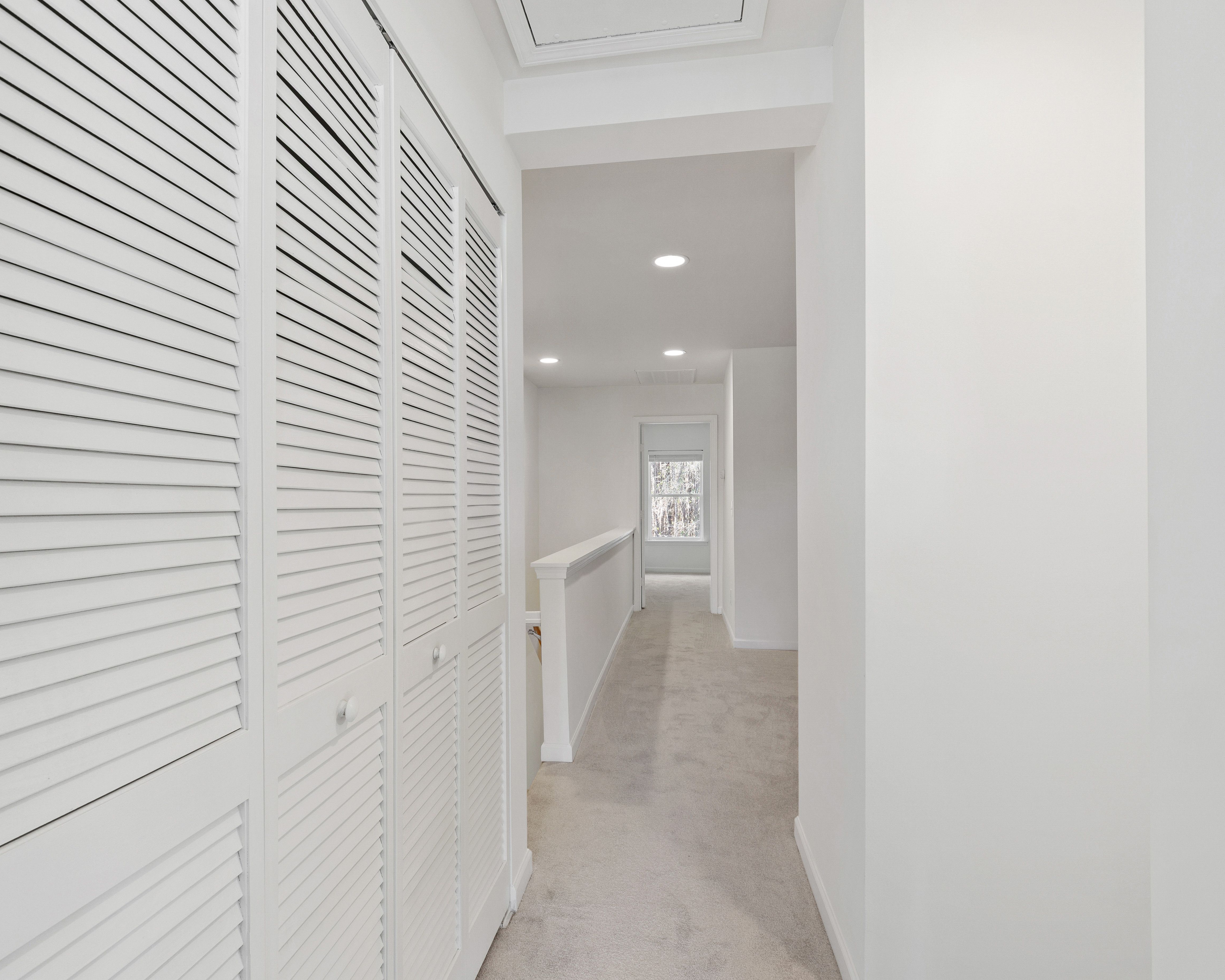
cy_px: 487
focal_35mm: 17
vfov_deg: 77.0
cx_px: 567
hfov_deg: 89.5
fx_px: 616
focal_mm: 10
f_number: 8
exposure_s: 1/2
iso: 100
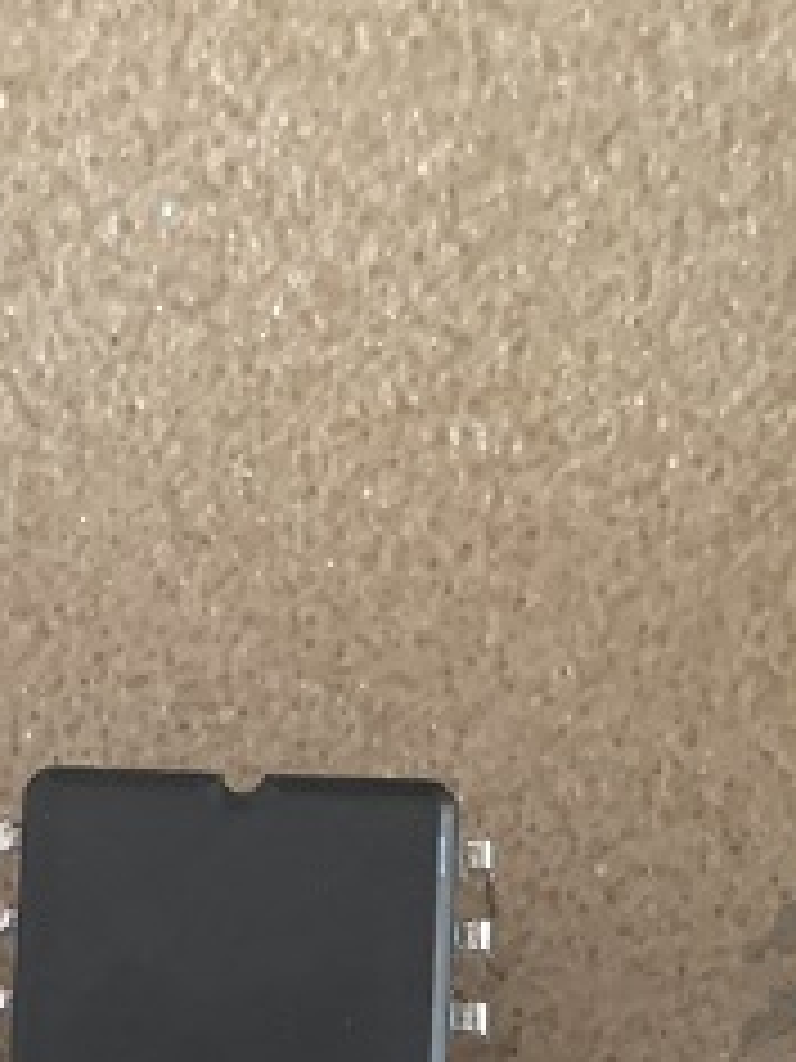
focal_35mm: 89
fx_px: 2729
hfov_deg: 16.6
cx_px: 331
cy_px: 1204
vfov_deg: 20.8
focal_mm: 4.25
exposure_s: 1/38
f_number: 1.8
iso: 400
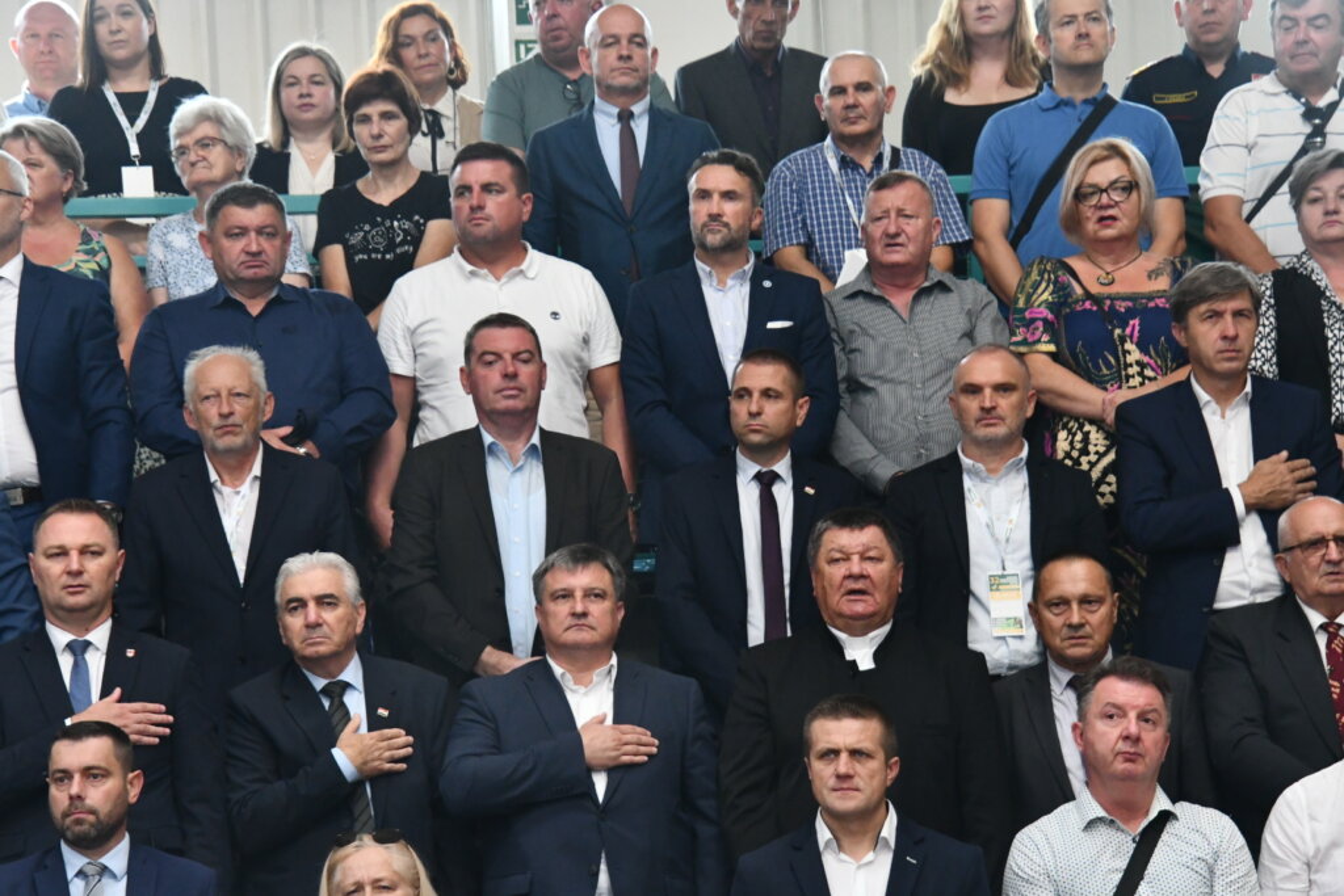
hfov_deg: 11.2
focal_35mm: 183
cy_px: 448
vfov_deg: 7.5
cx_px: 672
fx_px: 6832
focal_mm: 122
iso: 3200
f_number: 9
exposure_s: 1/320
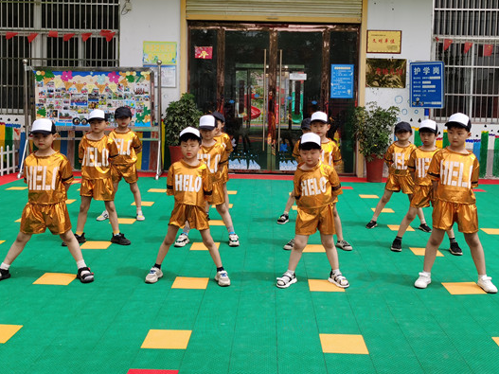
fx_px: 591
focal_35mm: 41
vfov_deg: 34.8
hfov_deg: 45.8
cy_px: 122
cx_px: 258
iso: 50
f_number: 1.6
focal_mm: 5.56
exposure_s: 1/2809
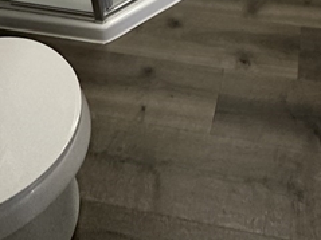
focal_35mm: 45
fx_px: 417
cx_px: 267
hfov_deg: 40.0
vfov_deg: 19.1
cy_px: -240
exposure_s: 1/60
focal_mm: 2.22
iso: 400
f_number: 2.2
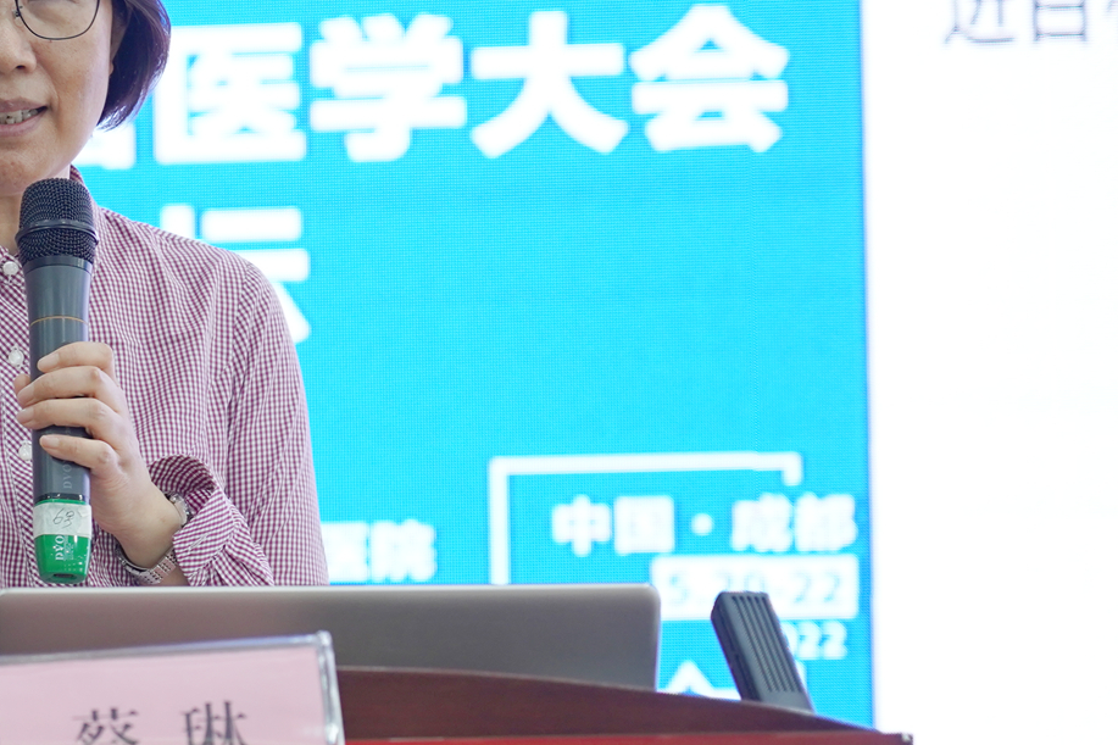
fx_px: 7110
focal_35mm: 229
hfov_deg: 9.0
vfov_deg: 6.0
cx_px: 100
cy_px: 342
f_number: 4
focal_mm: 105
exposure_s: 1/80
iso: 800
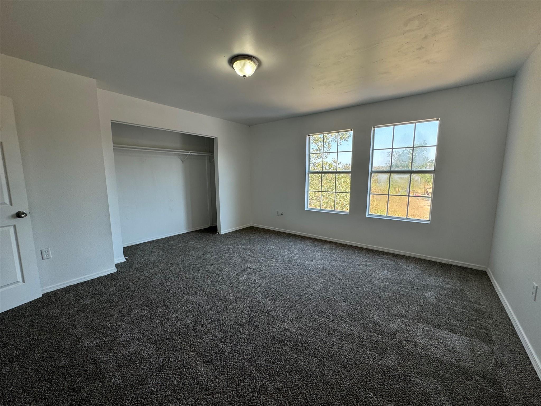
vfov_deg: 85.7
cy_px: 203
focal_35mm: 14
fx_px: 219
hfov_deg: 102.1
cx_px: 270
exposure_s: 1/131
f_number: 2.2
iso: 40
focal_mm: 2.22
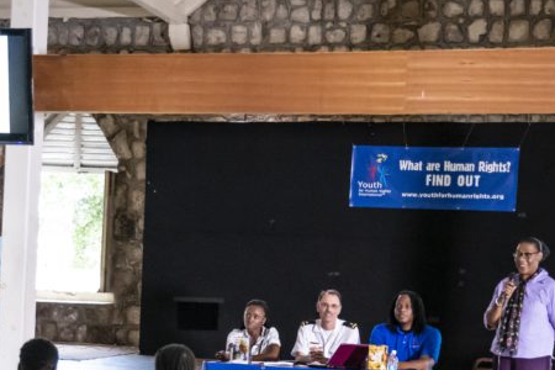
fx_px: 1420
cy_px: 357
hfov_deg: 22.0
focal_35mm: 92
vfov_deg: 14.6
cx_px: 195
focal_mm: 27
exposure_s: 1/100
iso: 4000
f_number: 3.2
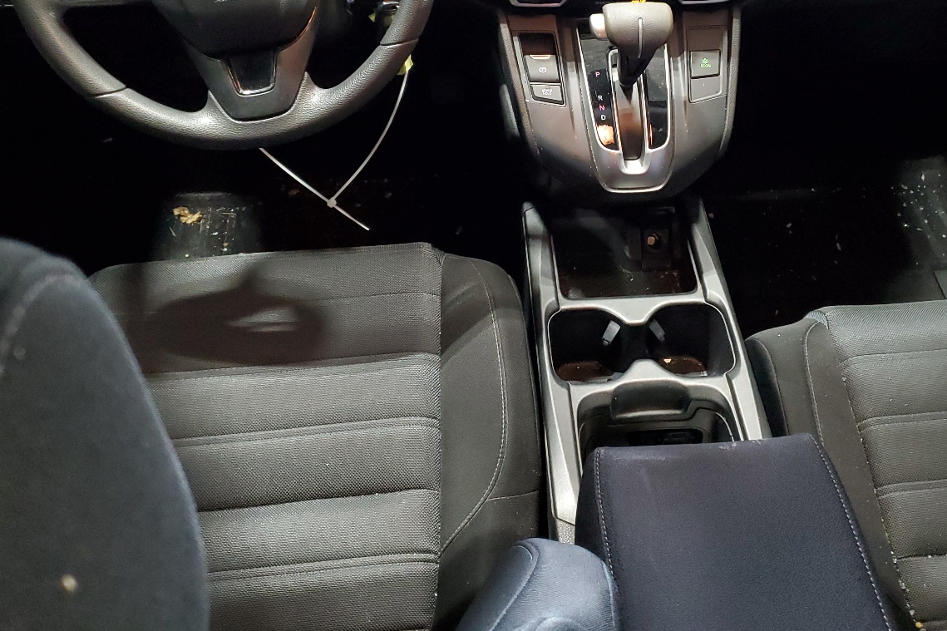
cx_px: 567
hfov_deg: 50.4
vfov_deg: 34.1
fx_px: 999
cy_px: 137
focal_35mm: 38
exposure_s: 1/40
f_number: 1.5
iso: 365
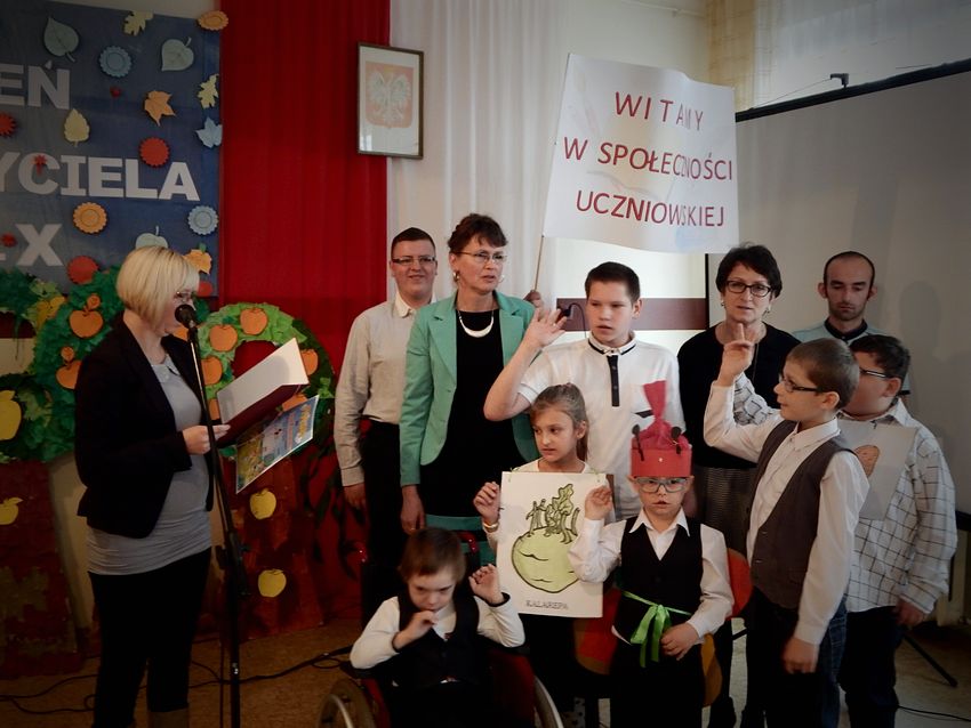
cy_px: 364
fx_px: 1066
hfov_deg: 49.0
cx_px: 486
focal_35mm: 38
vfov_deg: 37.7
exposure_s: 1/8
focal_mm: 6.8
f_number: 3.4
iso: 400
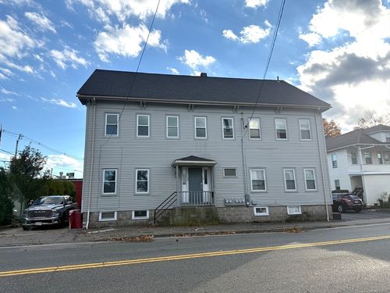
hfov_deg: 71.6
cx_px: 195
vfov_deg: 56.8
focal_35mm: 24
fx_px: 270
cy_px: 146
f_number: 1.78
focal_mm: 6.76
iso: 100
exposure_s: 1/4975
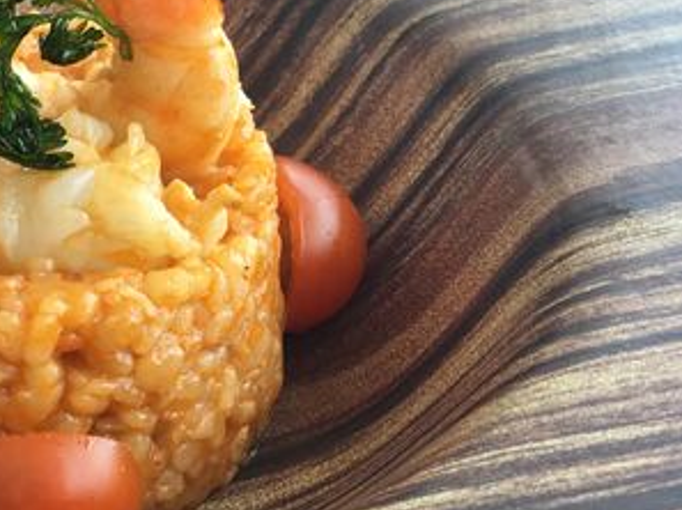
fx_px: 1358
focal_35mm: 69
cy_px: 275
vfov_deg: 21.3
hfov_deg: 26.7
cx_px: 7
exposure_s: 1/100
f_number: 2.4
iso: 25
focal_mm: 3.3
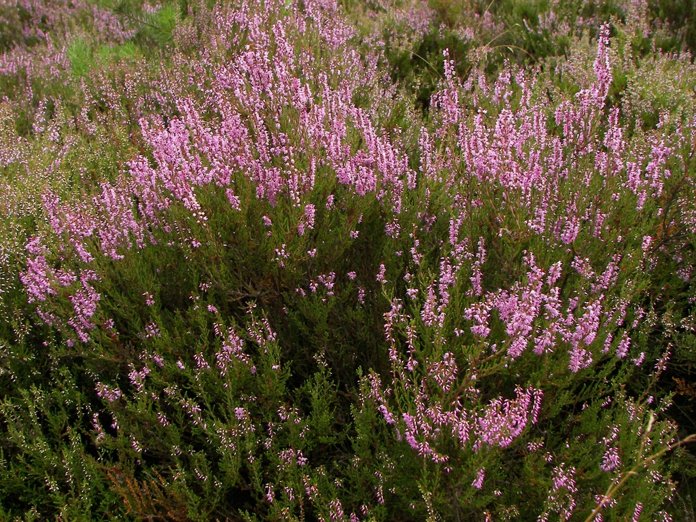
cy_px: 261
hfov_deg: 51.4
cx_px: 348
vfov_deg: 39.7
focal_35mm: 36
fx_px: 724
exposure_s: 1/200
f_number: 4.5
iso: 100
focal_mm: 6
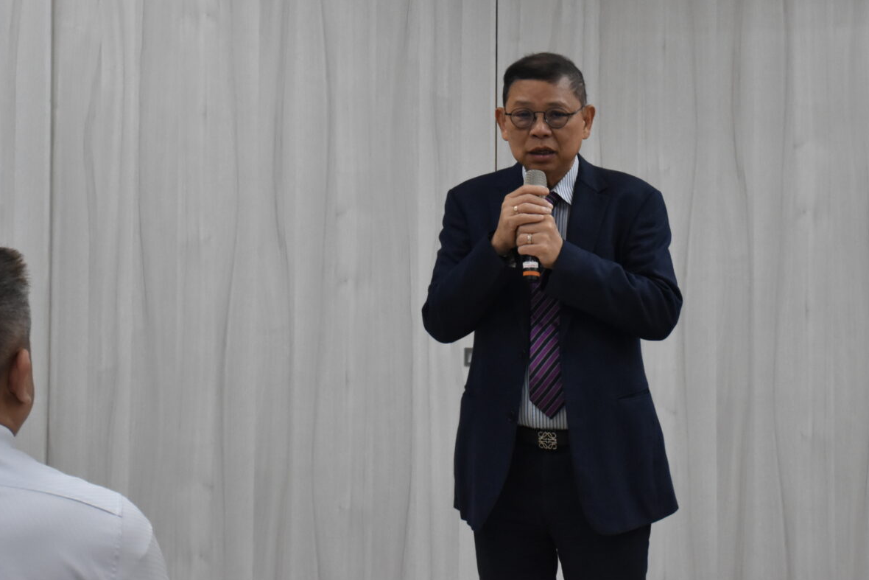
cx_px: 476
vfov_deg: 12.4
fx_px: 2651
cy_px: 111
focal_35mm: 110
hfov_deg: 18.6
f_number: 5
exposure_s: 1/100
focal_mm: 45
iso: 1600
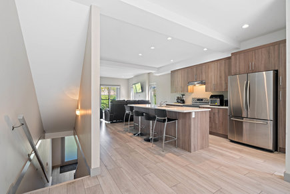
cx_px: 145
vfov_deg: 73.7
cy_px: 97
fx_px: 129
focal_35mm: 16
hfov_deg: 96.7
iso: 320
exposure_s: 1/2
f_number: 10
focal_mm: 16
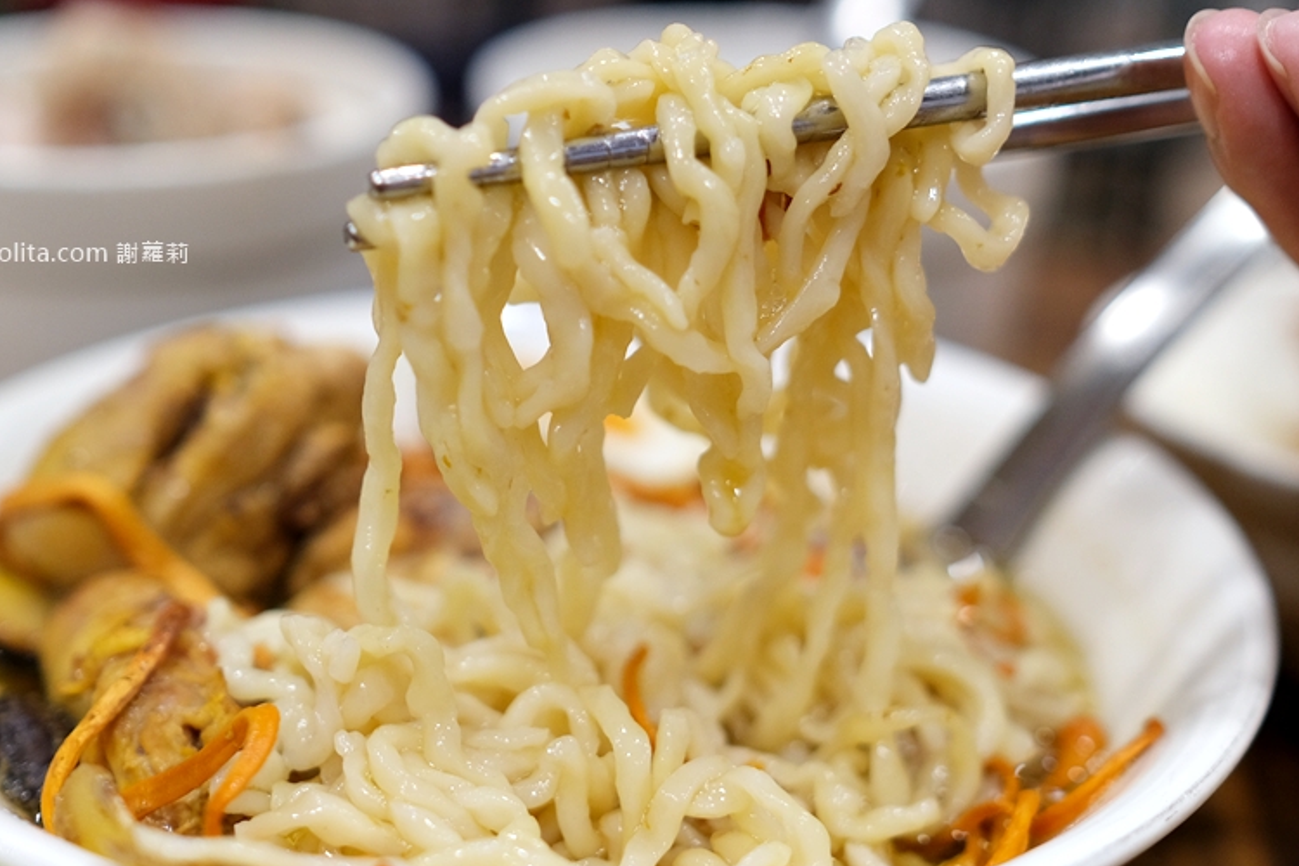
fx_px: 1515
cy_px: 513
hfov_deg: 46.2
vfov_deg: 31.8
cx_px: 547
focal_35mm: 42
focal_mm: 23
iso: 800
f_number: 1.8
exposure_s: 1/250
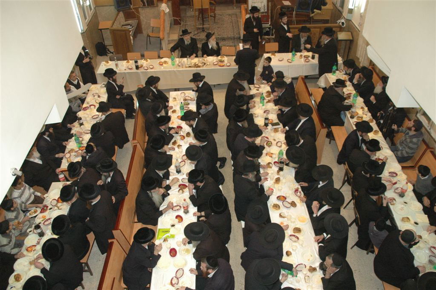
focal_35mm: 33
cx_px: 218
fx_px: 399
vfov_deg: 39.9
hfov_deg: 57.3
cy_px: 145
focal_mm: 22
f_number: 5.6
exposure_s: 1/80
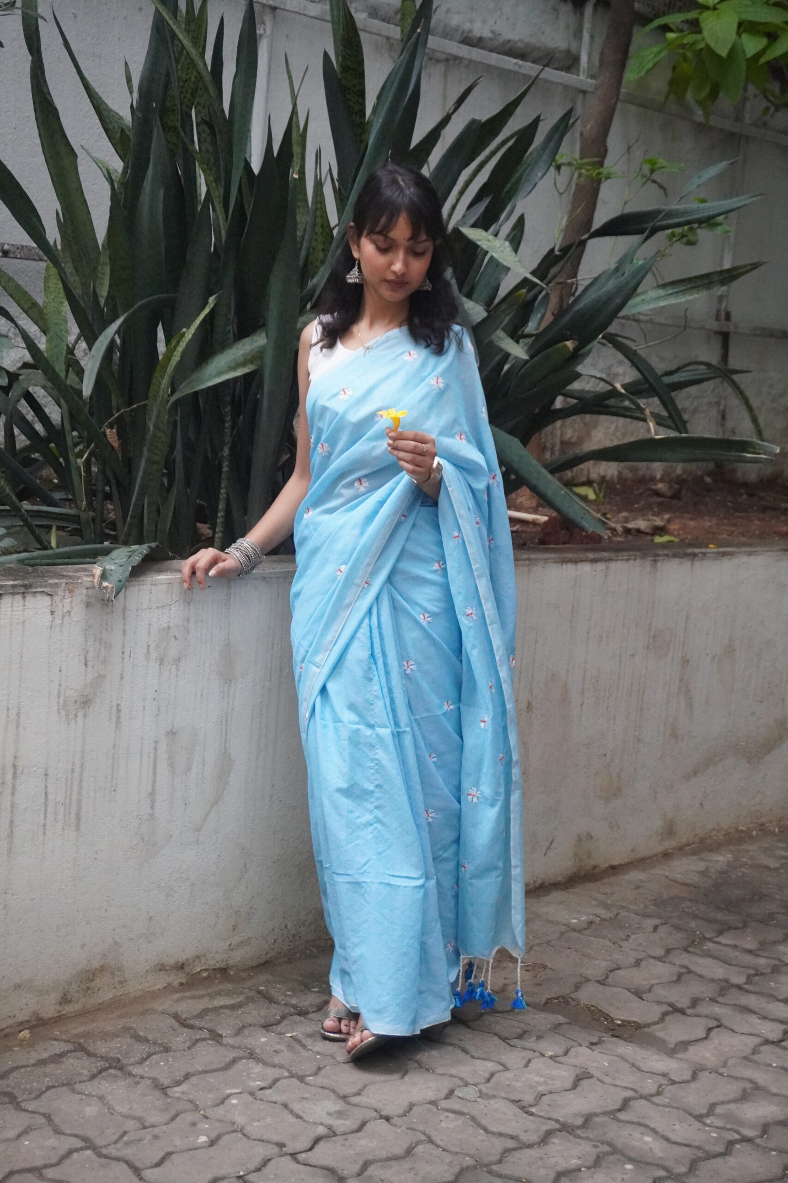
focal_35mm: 50
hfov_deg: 27.3
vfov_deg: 40.0
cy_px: 592
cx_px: 394
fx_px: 1625
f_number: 5
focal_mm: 33
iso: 5000
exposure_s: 1/160
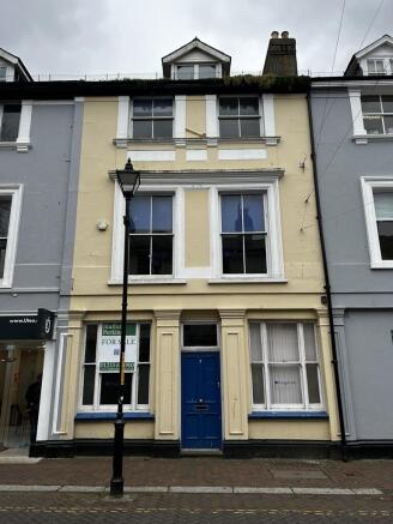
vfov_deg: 67.3
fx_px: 393
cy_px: 262
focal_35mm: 26
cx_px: 196
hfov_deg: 53.1
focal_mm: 5.7
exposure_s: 1/873
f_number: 1.5
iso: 50
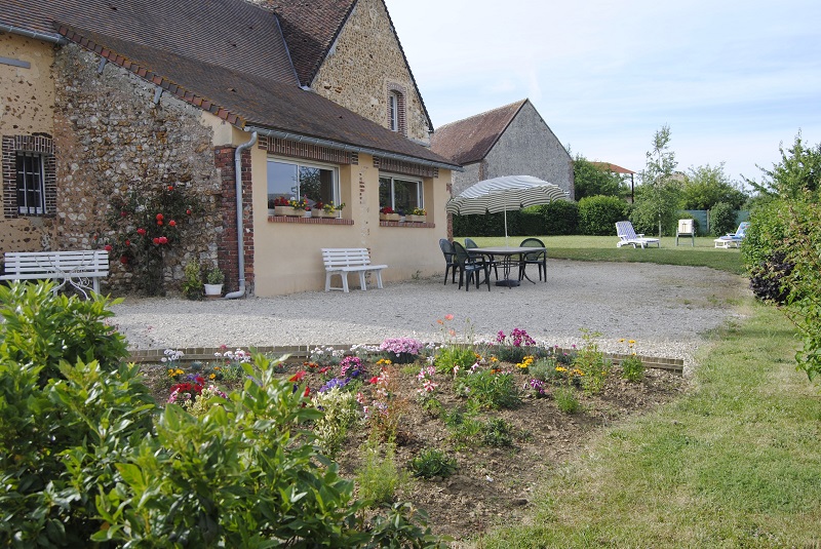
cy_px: 274
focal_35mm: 33
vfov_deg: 40.0
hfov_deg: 57.2
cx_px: 410
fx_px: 753
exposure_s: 1/200
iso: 100
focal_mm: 22
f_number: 7.1
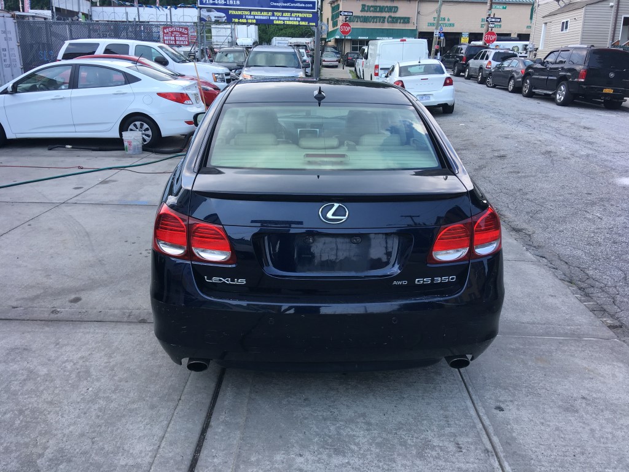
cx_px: 314
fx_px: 527
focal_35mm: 29
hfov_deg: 61.7
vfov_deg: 48.2
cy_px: 236
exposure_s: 1/442
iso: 25
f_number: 2.2
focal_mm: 4.15
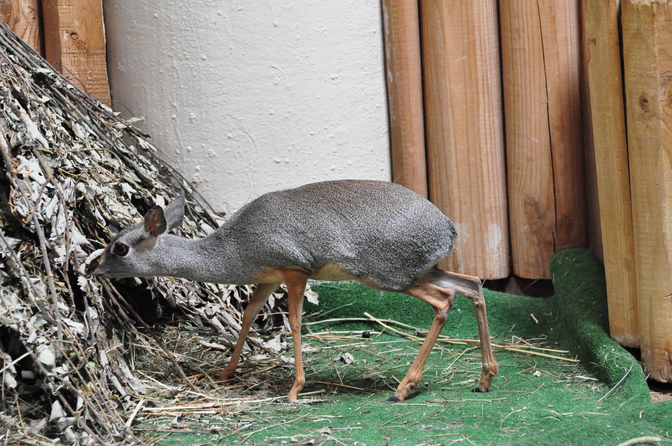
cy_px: 223
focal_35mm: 202
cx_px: 336
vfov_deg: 6.8
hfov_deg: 10.2
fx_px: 3776
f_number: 4.8
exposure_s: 1/80
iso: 3200
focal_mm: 135
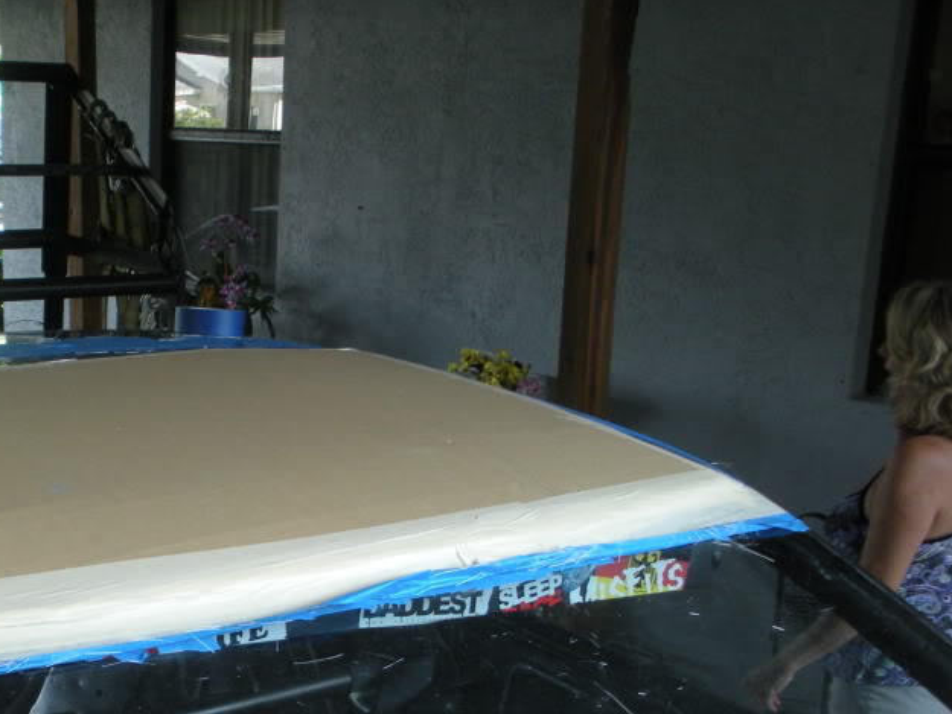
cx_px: 224
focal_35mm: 59
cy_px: 531
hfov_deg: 32.0
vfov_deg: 24.6
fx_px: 1623
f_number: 3.5
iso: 131
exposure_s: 1/62
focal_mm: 6.3
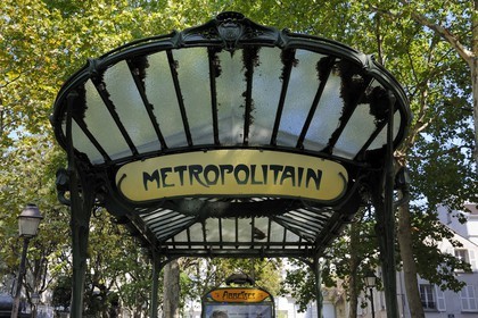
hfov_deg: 50.7
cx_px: 239
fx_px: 505
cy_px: 159
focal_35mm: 38
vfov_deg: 35.1
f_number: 6.3
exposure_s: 1/160
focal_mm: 38
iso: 200
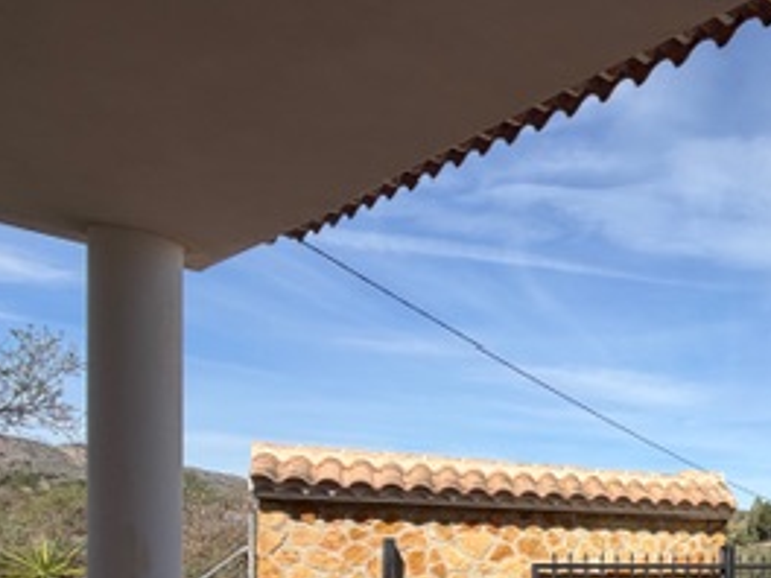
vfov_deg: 37.9
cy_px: 558
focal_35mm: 34
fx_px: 757
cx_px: 929
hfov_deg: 39.0
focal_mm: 2.22
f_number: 2.2
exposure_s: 1/928
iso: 20
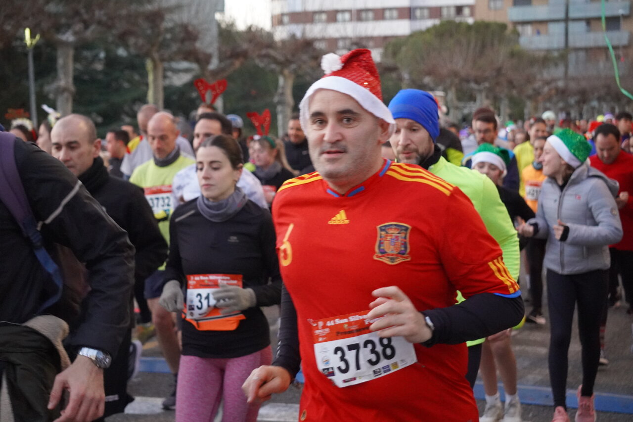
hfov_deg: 24.6
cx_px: 316
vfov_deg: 16.5
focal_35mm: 82
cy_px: 211
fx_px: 1450
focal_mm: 55
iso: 6400
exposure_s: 1/160
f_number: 4.5
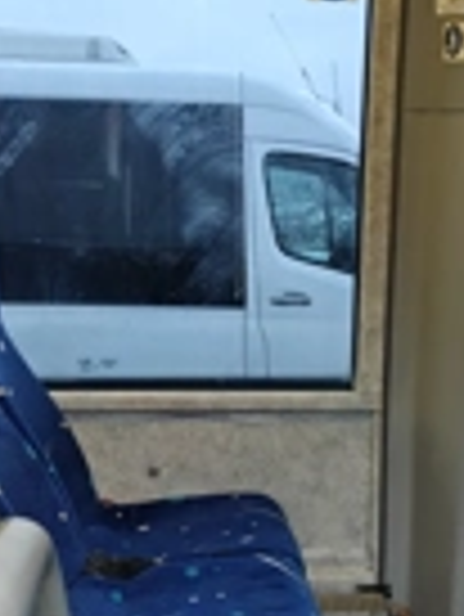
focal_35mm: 67
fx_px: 1196
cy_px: 450
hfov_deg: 21.7
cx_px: 365
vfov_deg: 28.6
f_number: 1.6
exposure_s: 1/86
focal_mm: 6.06
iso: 2500
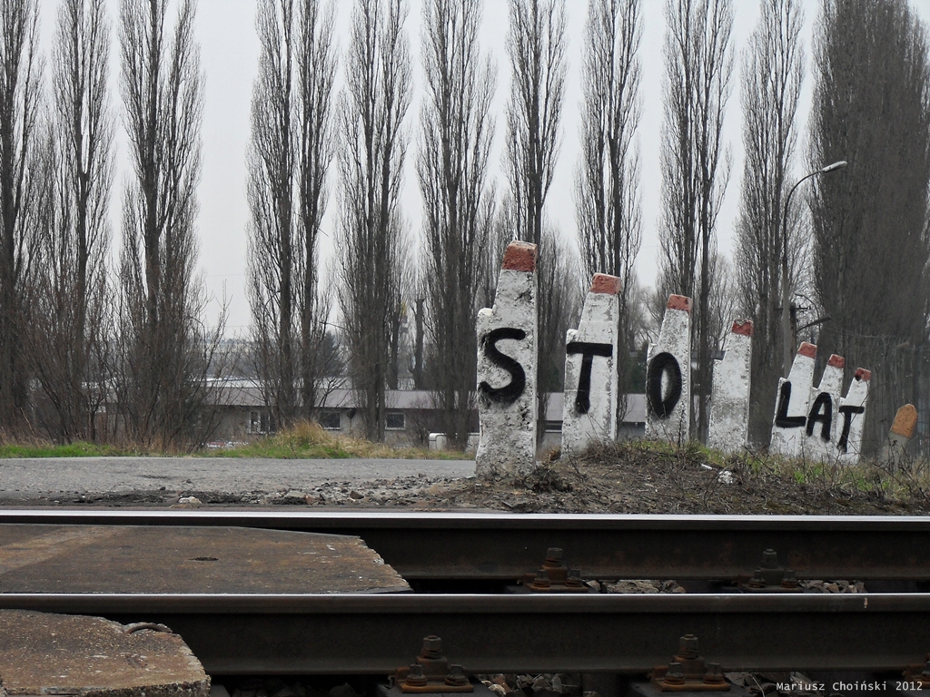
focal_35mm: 114
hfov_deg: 17.3
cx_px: 465
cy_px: 348
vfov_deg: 13.0
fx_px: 3063
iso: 80
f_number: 5.2
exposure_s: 1/125
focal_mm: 18.9
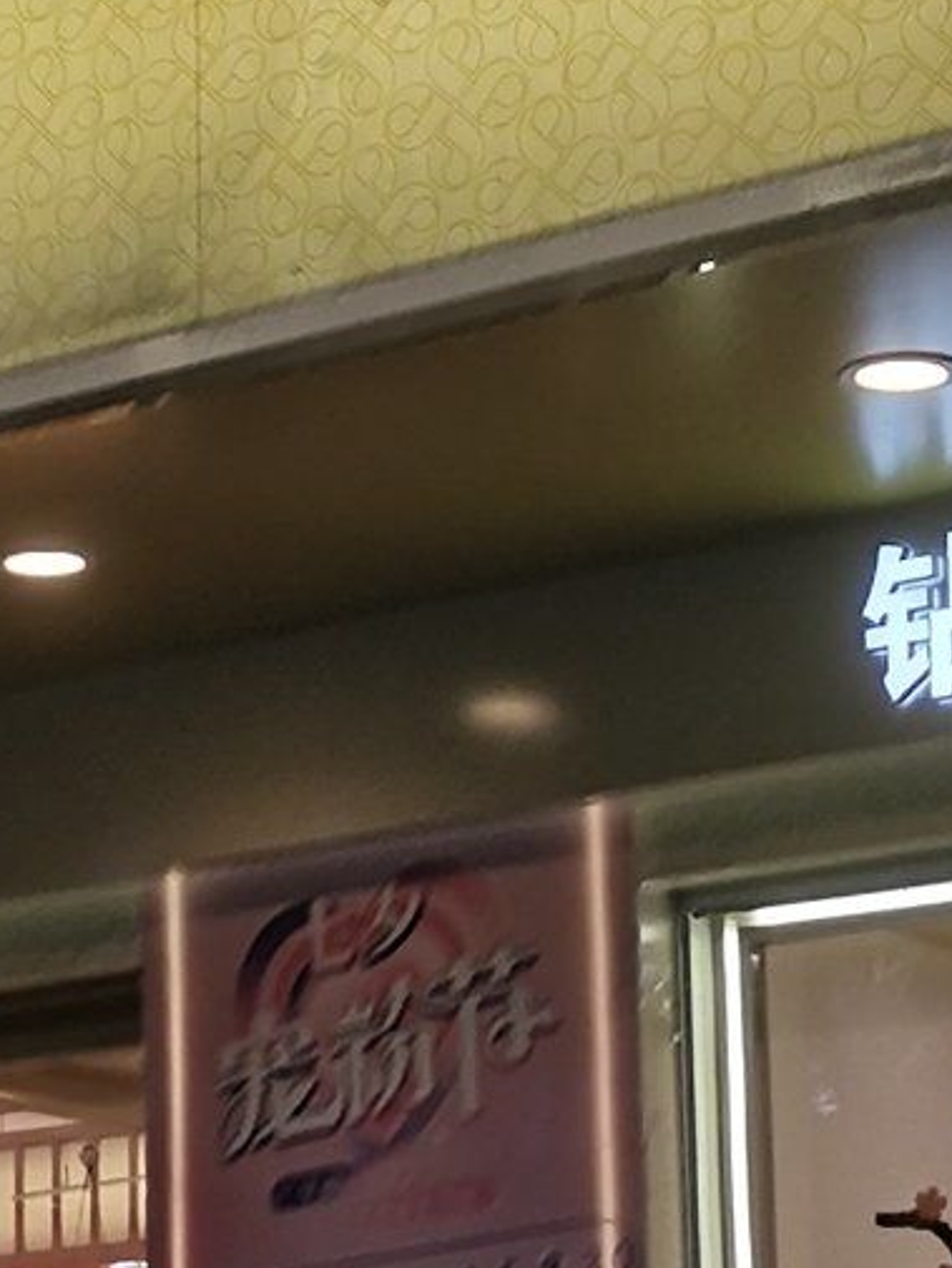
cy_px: 624
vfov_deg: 13.5
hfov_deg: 10.1
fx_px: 5351
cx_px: -68
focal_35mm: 146
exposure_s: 1/455
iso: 50
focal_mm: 4.94
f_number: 1.9
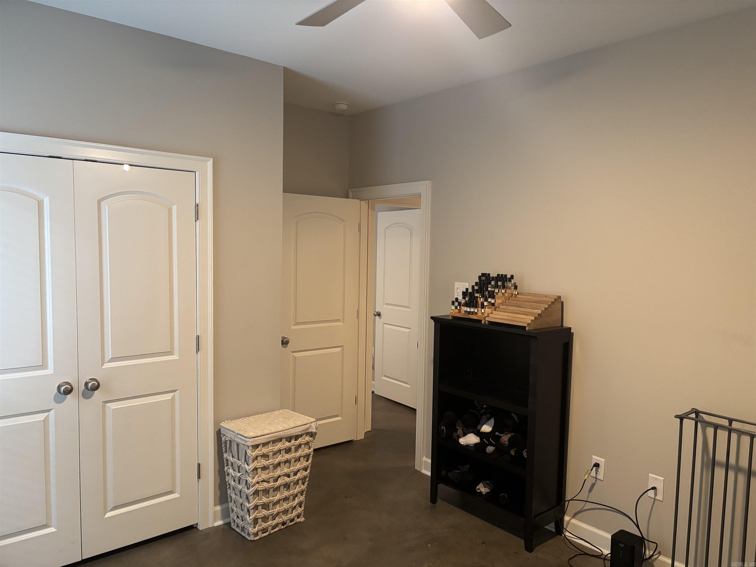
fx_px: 568
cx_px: 378
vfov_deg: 53.1
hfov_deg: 67.3
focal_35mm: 26
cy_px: 284
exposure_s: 1/60
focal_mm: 5.96
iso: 320
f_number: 1.6
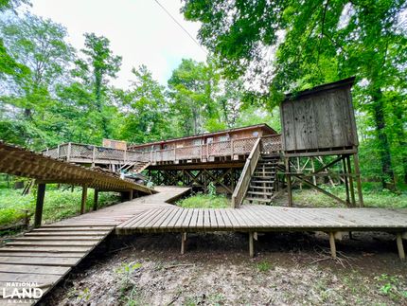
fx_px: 153
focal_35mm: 13
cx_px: 204
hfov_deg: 106.1
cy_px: 153
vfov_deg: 90.0
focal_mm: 1.57
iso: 32
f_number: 1.8
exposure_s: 1/99
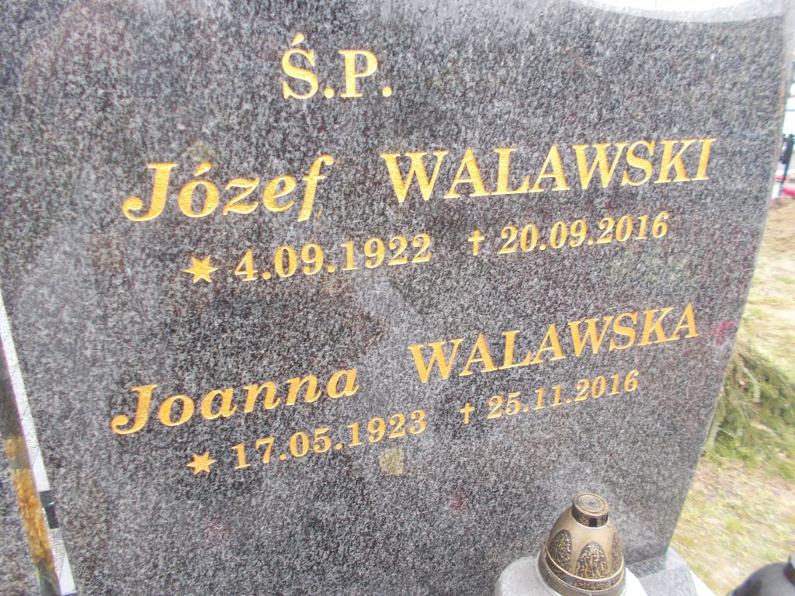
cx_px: 398
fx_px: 597
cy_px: 298
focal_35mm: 26
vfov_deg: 53.1
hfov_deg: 67.3
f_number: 3.2
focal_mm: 4.6
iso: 125
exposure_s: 1/25
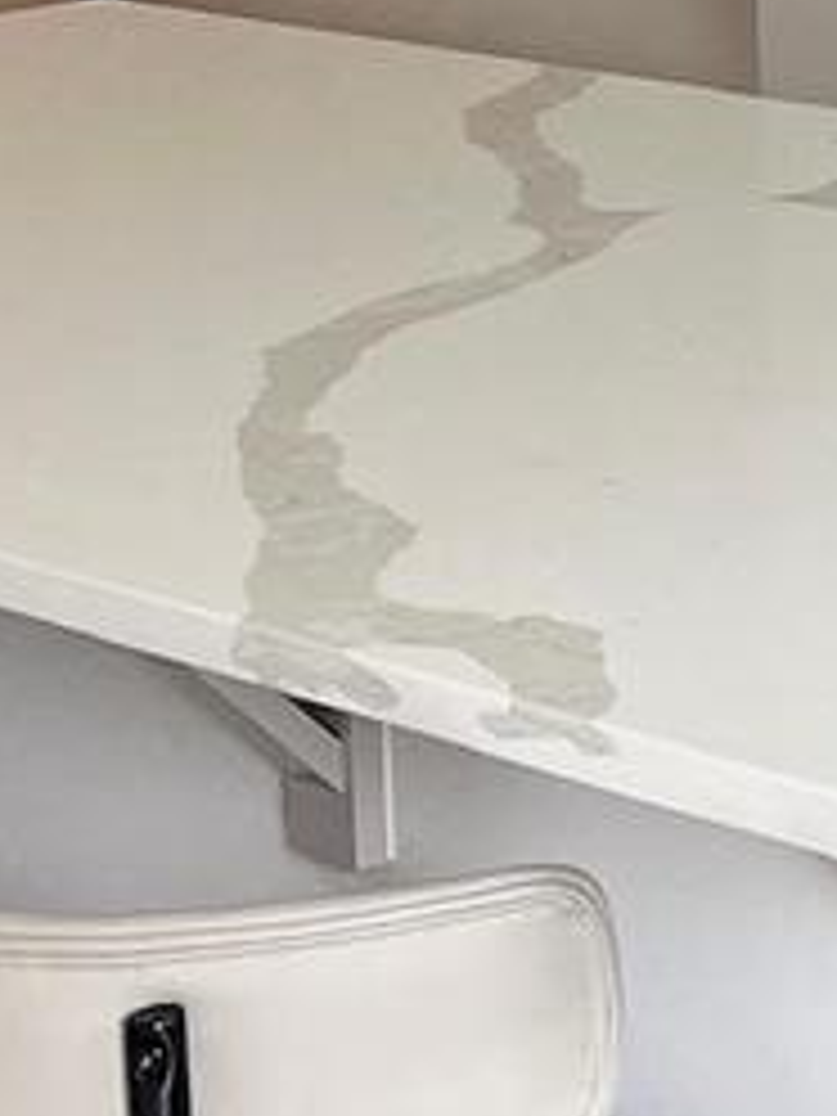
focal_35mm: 161
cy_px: -720
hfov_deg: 8.7
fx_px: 5191
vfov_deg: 11.6
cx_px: 1755
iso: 80
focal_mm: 5.1
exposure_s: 1/120
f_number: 1.6
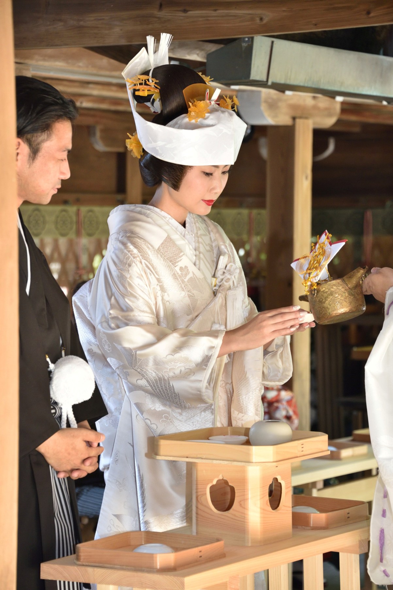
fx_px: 2209
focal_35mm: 135
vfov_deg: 15.2
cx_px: 196
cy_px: 295
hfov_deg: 10.2
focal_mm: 135
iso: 800
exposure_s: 1/160
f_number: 7.1
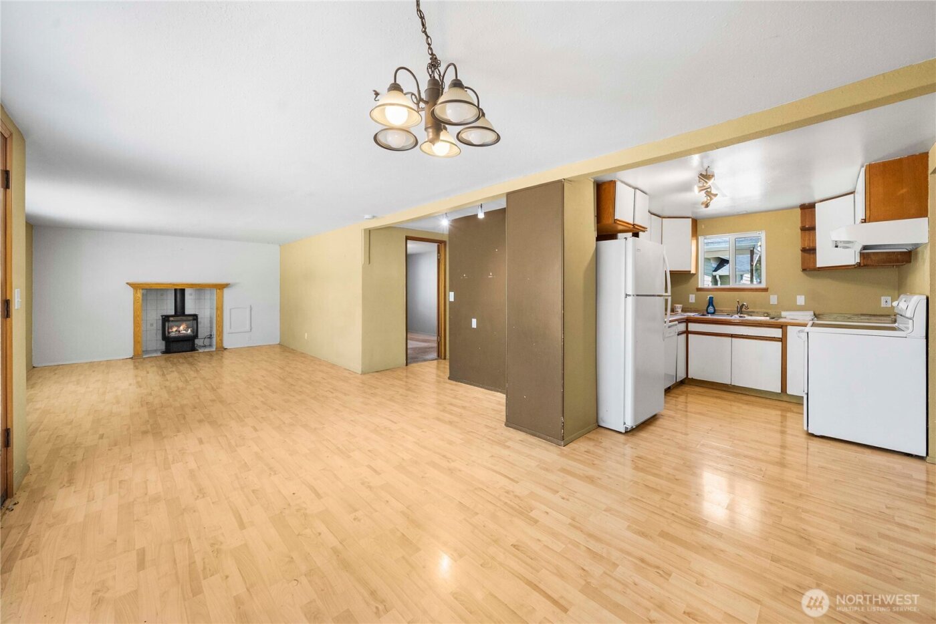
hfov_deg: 108.3
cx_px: 468
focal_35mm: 13
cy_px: 312
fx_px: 338
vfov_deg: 85.5
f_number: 7.1
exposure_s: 1/25
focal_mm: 13
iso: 1000
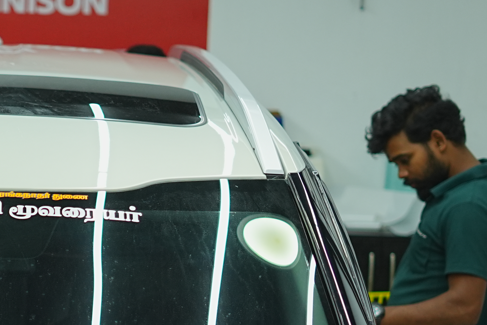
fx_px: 2313
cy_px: 373
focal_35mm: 171
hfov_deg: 11.7
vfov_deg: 8.0
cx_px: -124
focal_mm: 50
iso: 500
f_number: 1.8
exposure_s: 1/1250
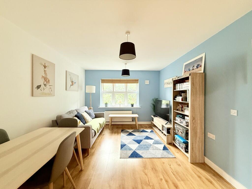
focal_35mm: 14
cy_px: 94
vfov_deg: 85.7
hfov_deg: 102.1
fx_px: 102
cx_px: 126
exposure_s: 1/50
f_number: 2.2
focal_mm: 2.22
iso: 200
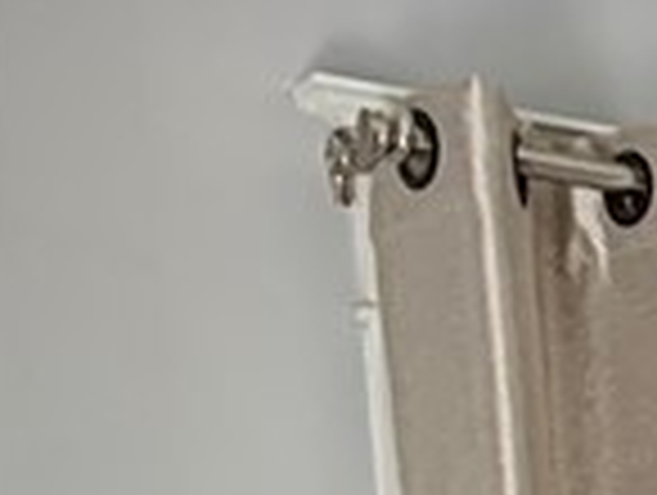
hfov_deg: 8.3
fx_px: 3460
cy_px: 1652
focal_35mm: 182
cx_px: 2277
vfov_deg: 7.0
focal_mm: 4.25
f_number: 1.8
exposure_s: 1/60
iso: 125
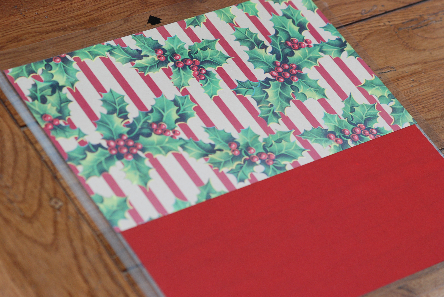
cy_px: 148
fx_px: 1574
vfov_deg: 10.8
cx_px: 222
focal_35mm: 128
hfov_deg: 16.1
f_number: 4
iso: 800
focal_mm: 85
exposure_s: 1/160
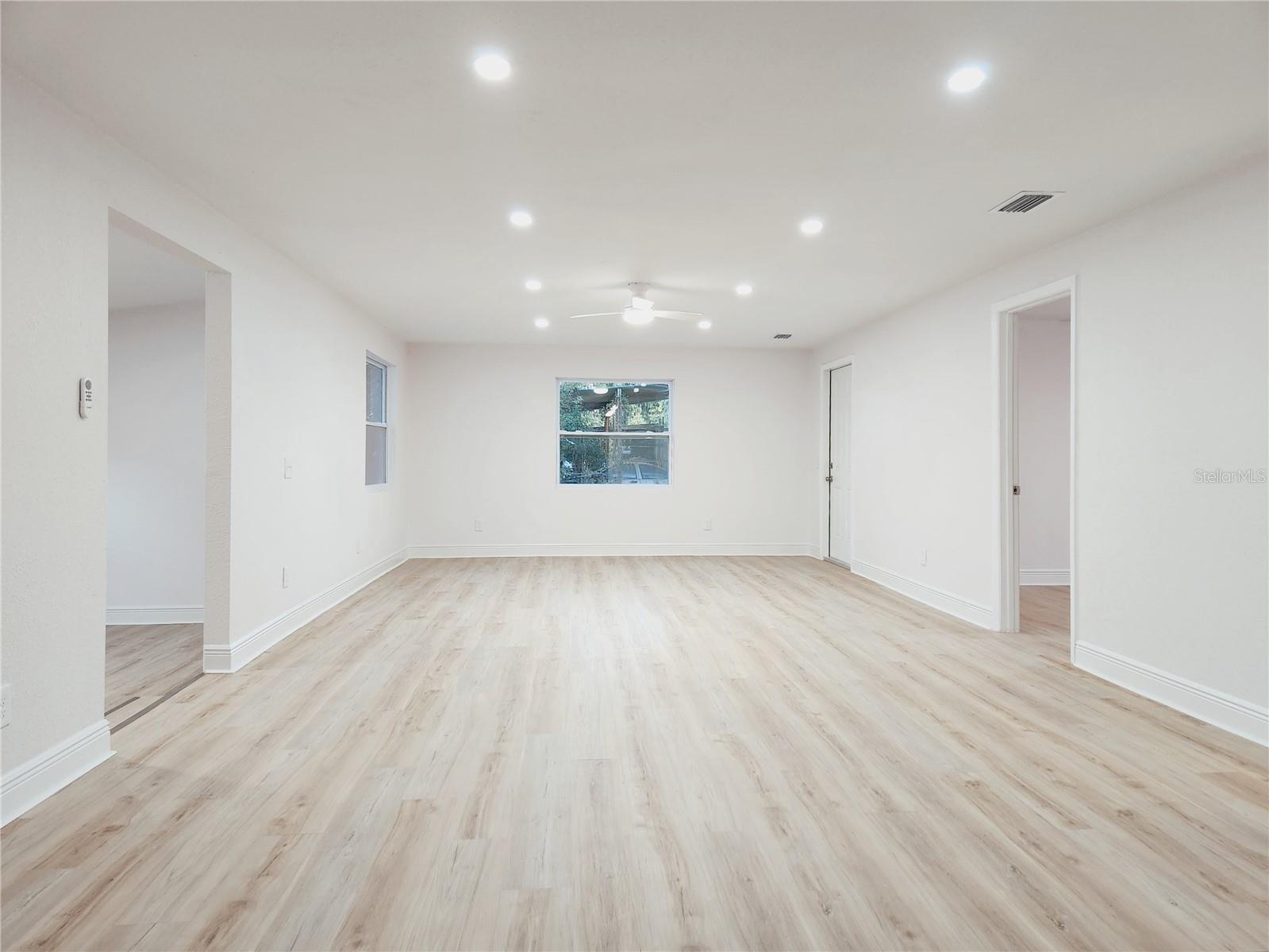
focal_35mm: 23
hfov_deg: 73.9
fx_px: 843
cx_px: 634
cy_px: 476
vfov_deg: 58.9
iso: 320
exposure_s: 1/120
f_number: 1.8
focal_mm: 5.4
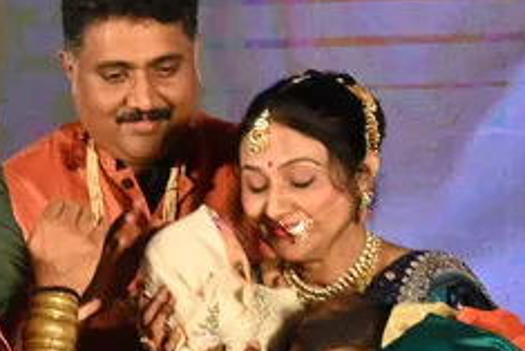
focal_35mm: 463
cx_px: 277
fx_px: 6756
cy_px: 504
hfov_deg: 4.5
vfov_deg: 3.0
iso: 1250
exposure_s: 1/250
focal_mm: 85
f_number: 5.6
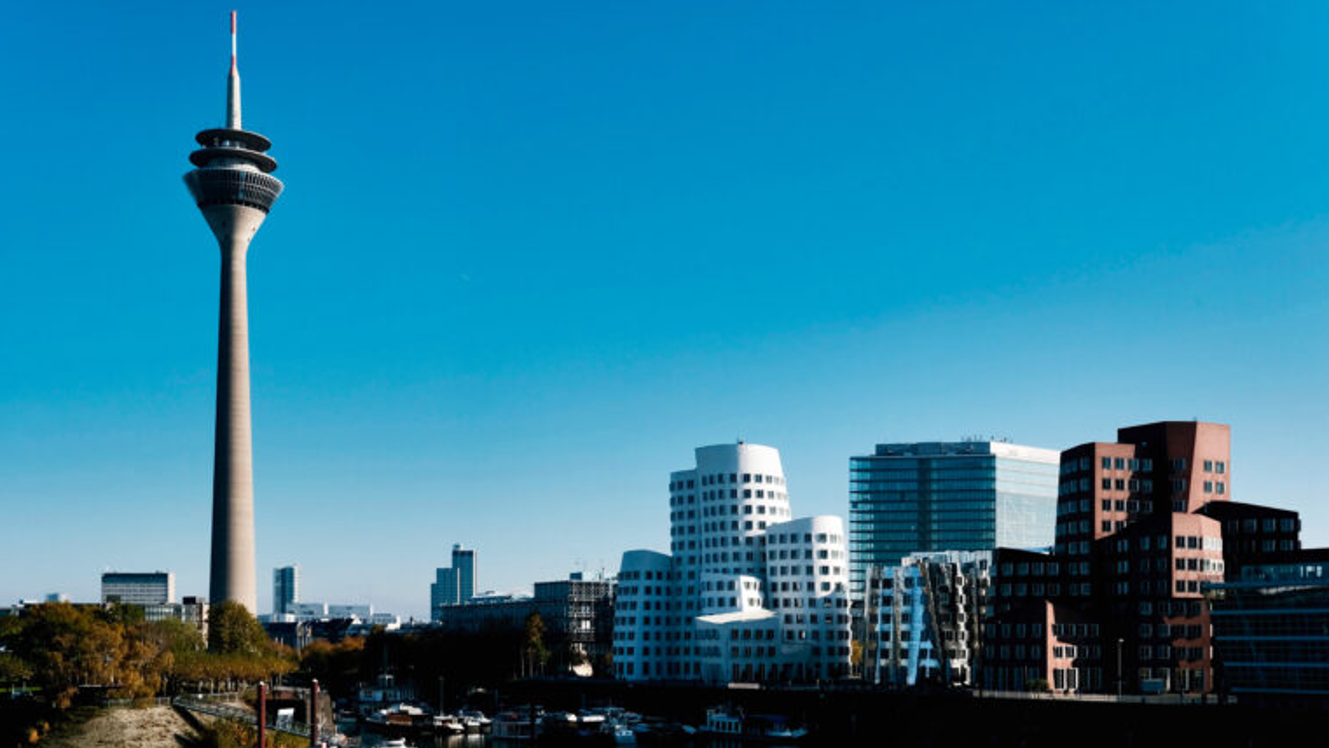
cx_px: 665
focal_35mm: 37
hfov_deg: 54.0
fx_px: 1304
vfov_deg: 31.9
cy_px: 428
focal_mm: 23.5
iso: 400
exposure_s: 1/1000
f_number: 8
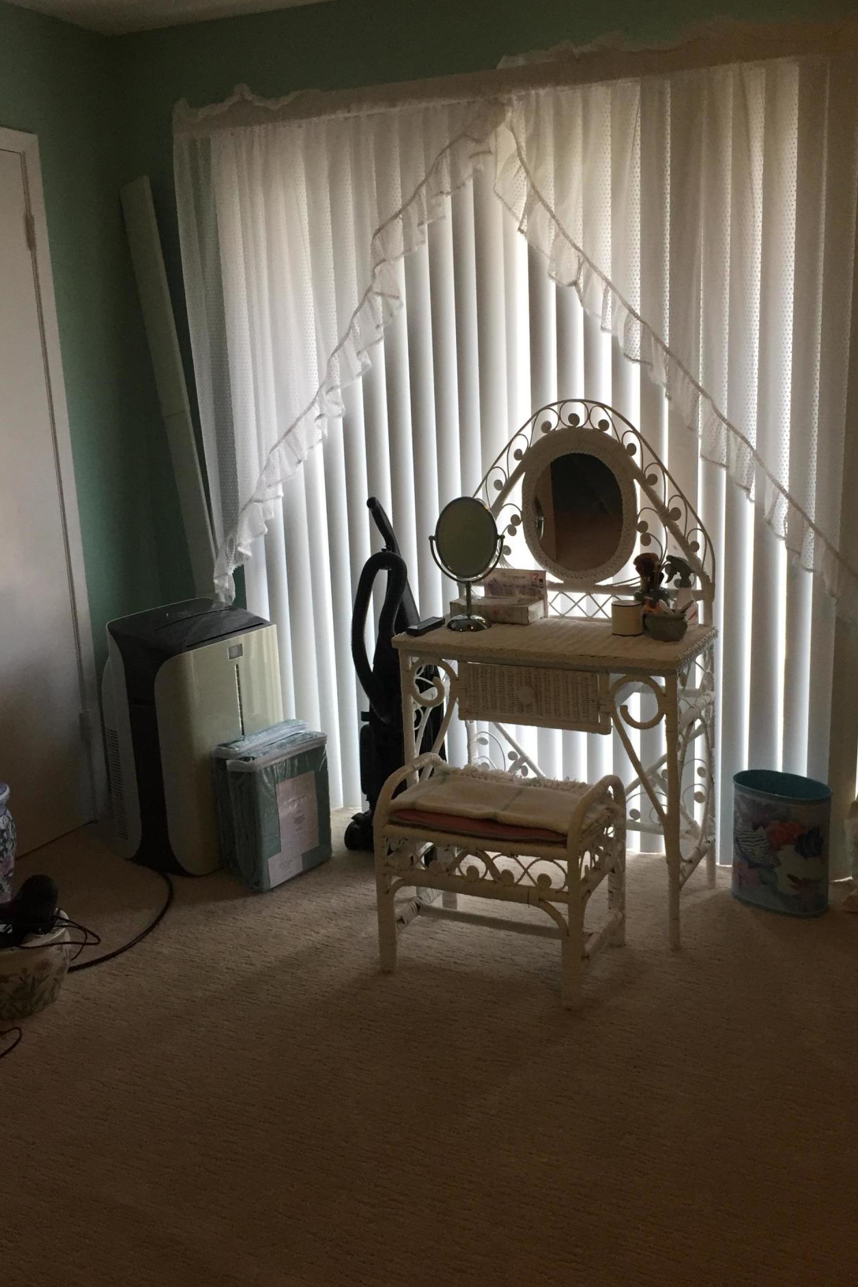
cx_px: 502
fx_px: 1144
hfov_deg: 41.0
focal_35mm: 32
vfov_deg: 58.7
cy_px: 625
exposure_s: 1/30
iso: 50
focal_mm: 4.15
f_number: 2.2
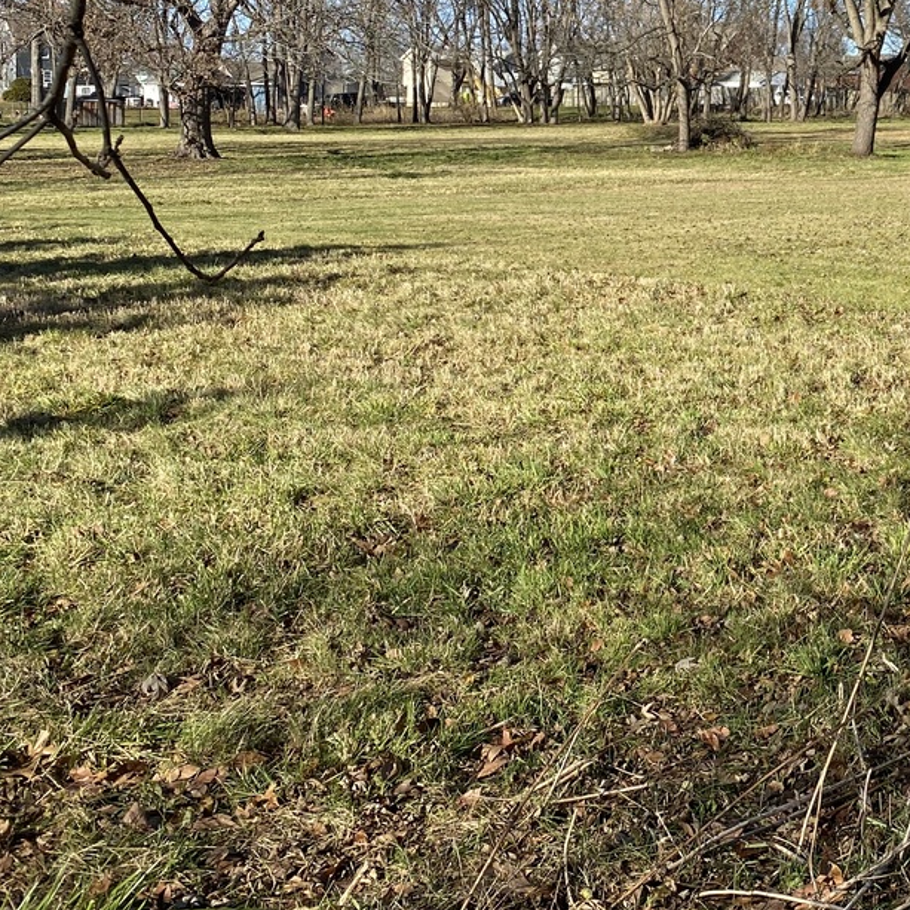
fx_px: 1606
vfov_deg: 30.9
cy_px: 192
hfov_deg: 29.7
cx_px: 897
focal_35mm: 54
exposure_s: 1/1754
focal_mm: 4.25
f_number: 1.8
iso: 32
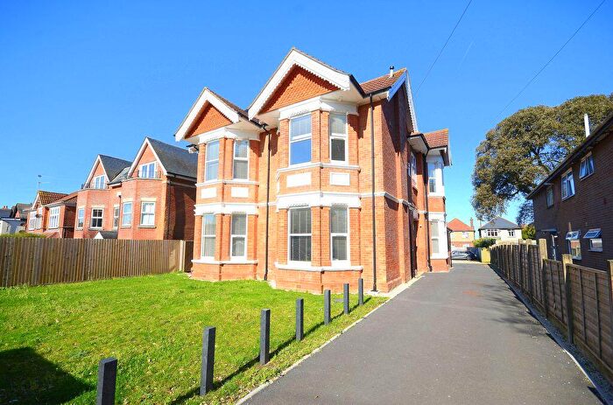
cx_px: 306
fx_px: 255
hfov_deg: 100.5
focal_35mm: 15
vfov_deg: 77.0
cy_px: 202
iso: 100
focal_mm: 10
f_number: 8
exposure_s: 1/250
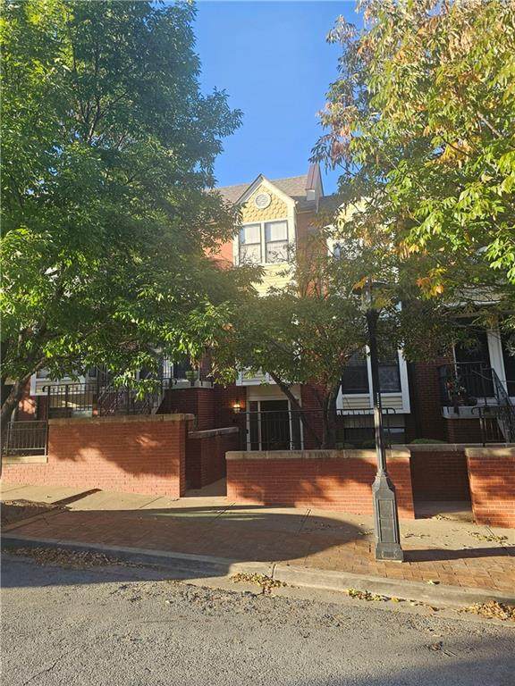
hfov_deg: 58.9
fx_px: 456
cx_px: 258
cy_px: 343
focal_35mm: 23
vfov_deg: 73.9
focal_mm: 6.3
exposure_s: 1/212
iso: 20
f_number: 1.7
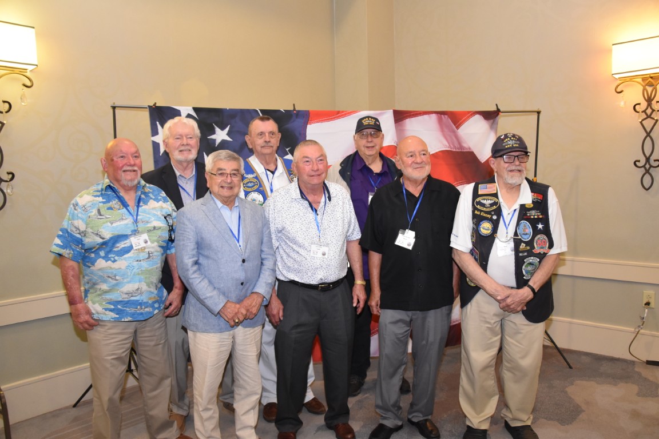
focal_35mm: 32
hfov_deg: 59.5
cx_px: 330
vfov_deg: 41.7
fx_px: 577
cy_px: 220
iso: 1800
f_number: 3.8
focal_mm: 21
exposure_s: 1/60
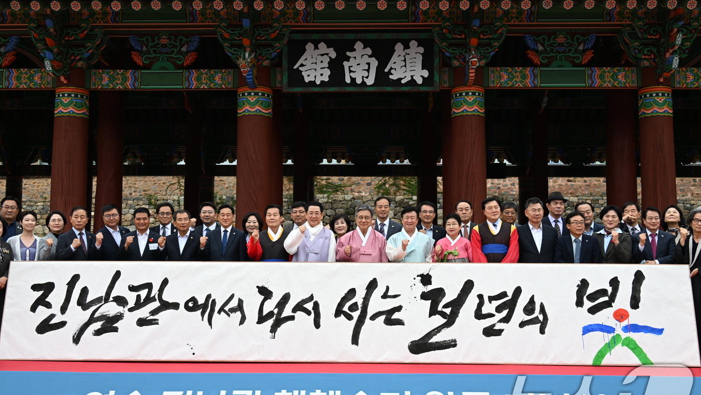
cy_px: 209
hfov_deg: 49.4
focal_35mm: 41
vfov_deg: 29.0
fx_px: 762
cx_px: 351
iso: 800
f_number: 8
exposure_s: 1/250
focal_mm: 39
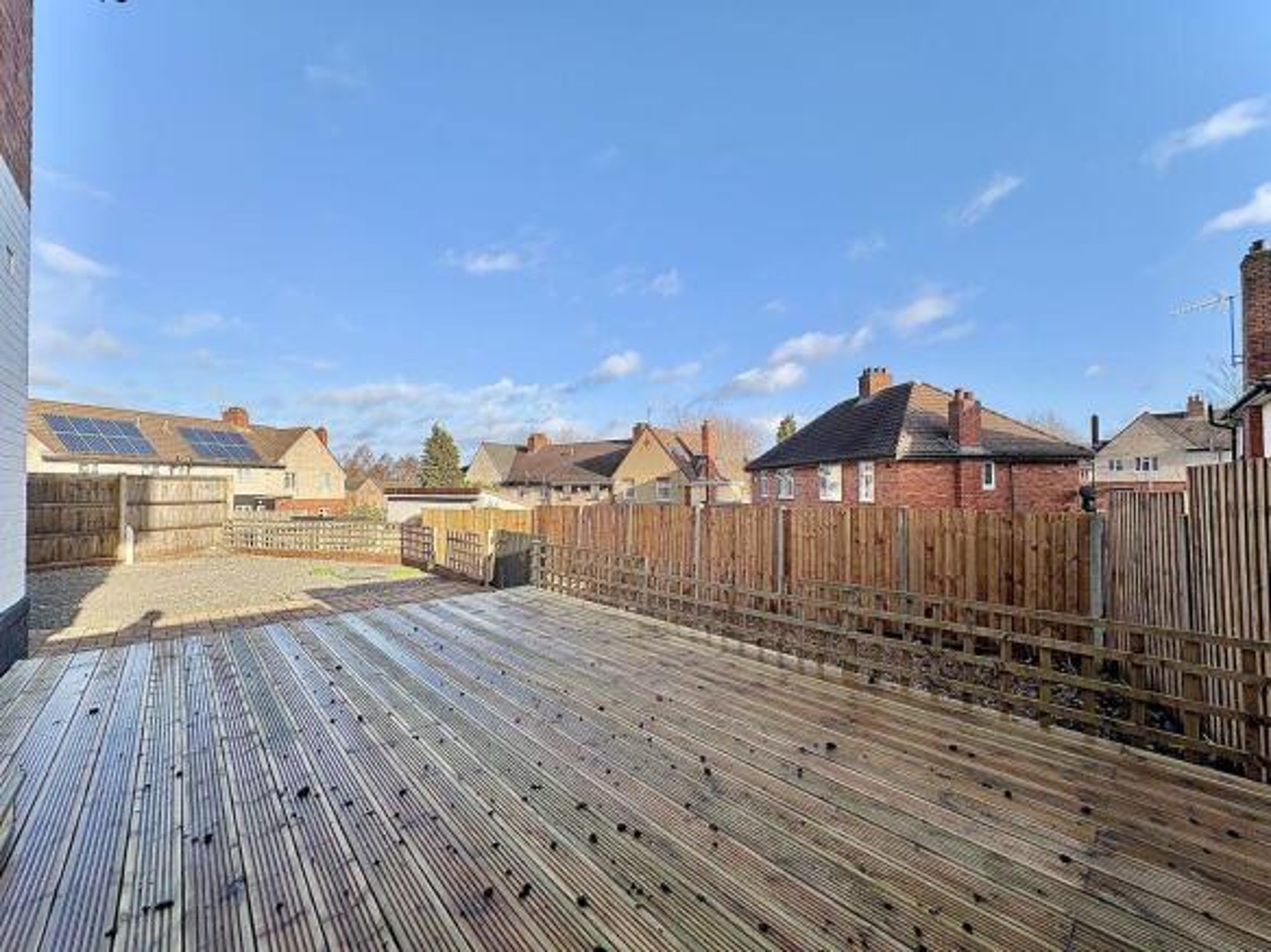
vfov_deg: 85.7
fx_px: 514
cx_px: 636
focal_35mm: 14
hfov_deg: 102.1
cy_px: 476
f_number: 2.2
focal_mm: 2.22
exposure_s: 1/1160
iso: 40
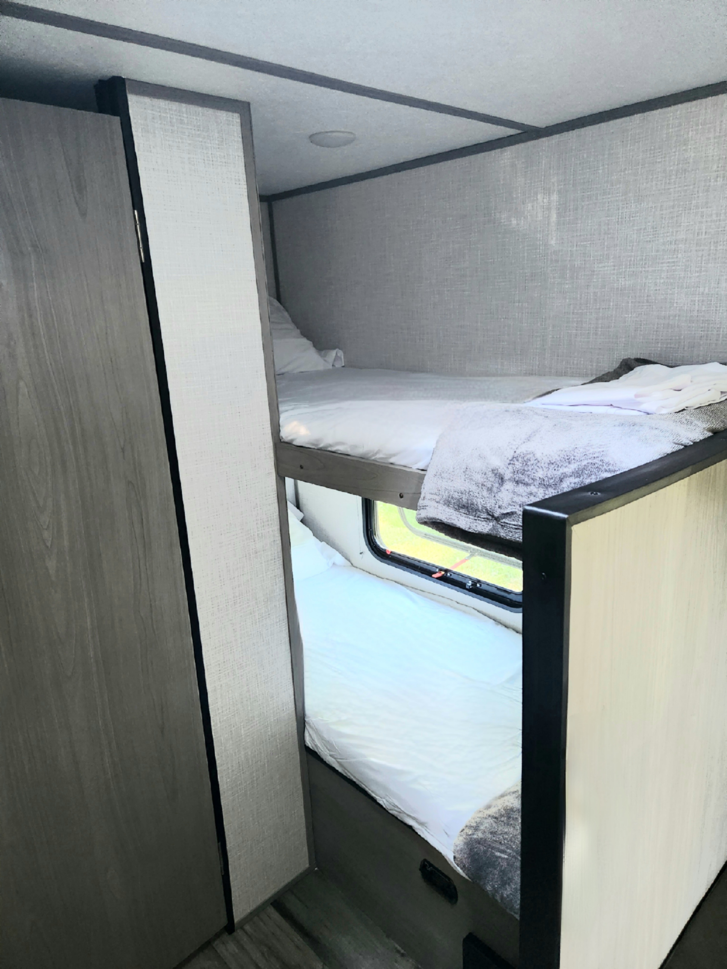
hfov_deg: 58.9
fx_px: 644
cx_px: 364
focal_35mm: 23
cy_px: 484
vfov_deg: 73.9
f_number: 1.8
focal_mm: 5.4
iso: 500
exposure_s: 1/60.2
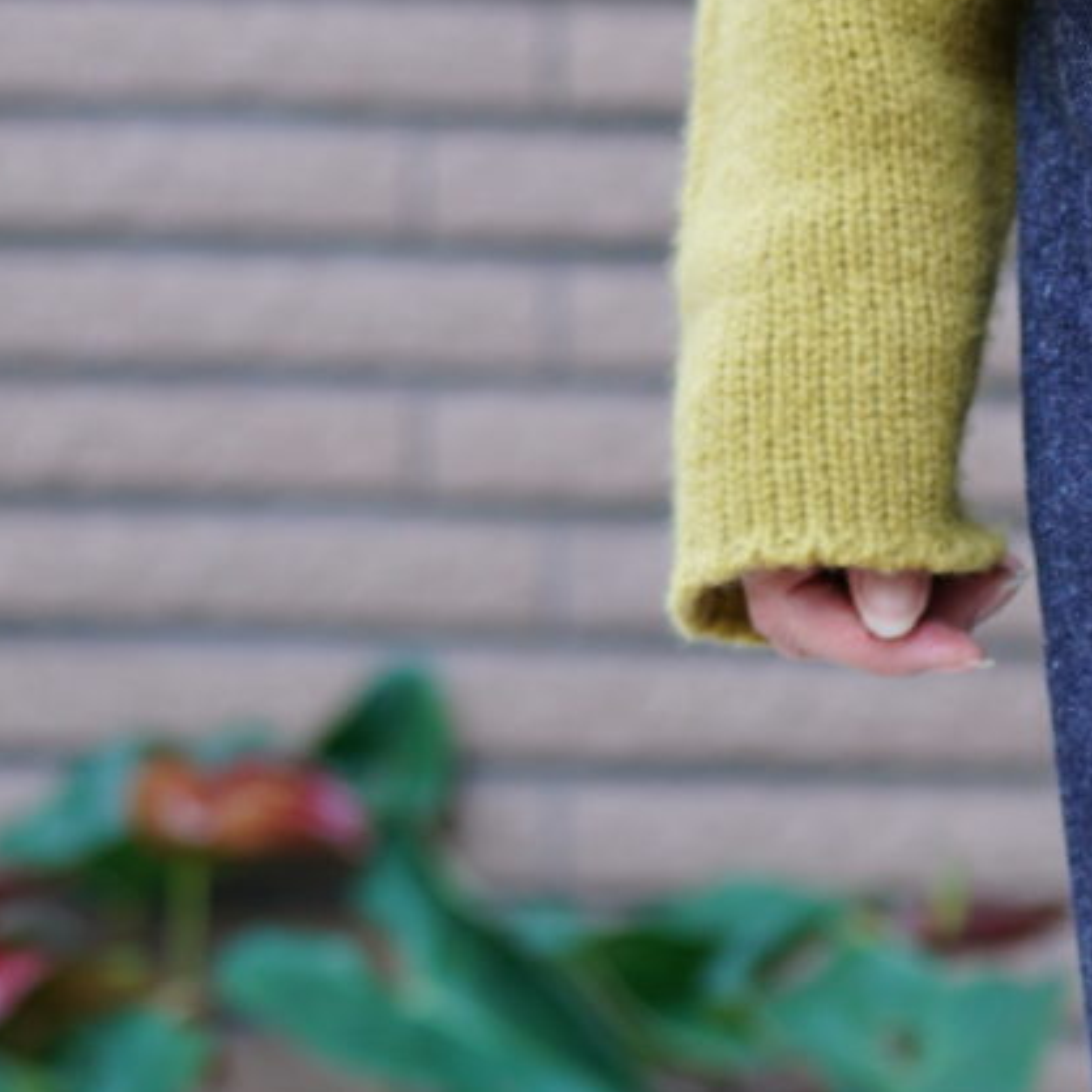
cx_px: 1742
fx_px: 9279
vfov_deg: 6.7
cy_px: 1421
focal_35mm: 260
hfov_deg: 6.6
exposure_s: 1/60
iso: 200
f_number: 2
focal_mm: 50
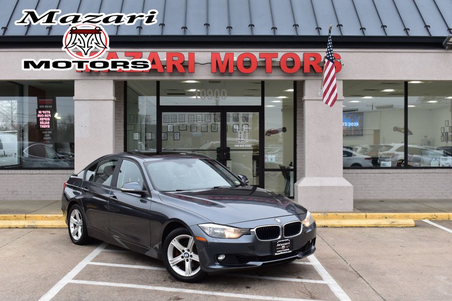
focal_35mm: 45
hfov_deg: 43.6
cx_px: 226
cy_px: 150
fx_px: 565
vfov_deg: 29.8
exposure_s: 1/80
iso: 400
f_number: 8
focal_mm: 30
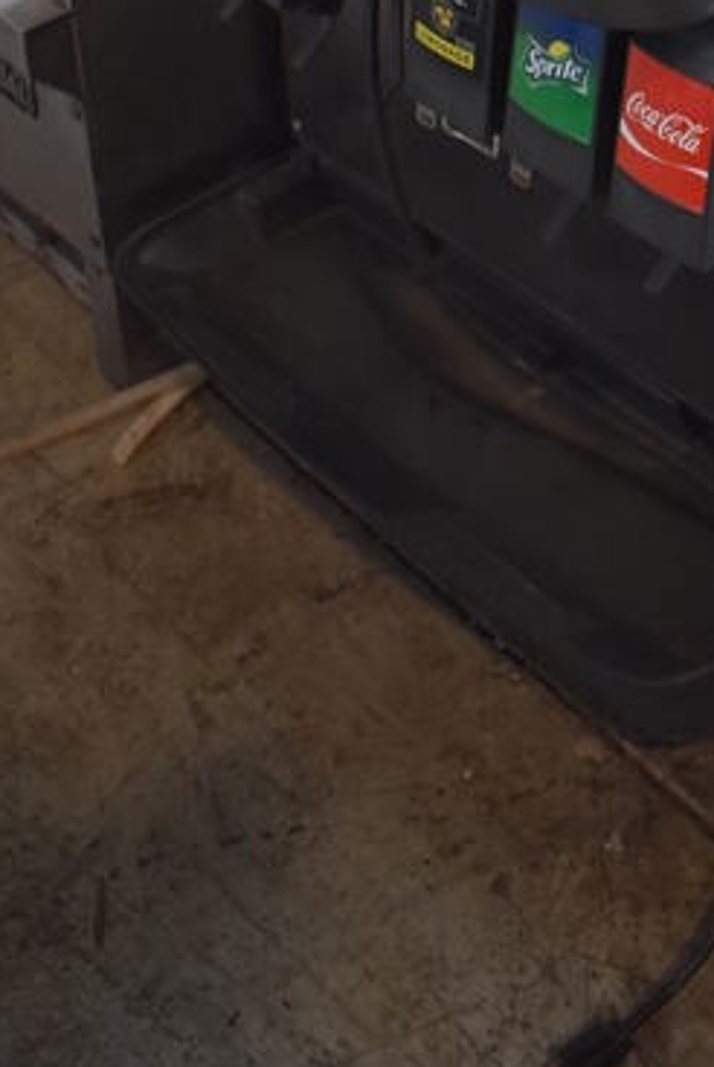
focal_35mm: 67
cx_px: 688
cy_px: -222
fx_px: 1989
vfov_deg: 26.6
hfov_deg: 19.8
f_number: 3.5
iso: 800
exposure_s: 1/200
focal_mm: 18
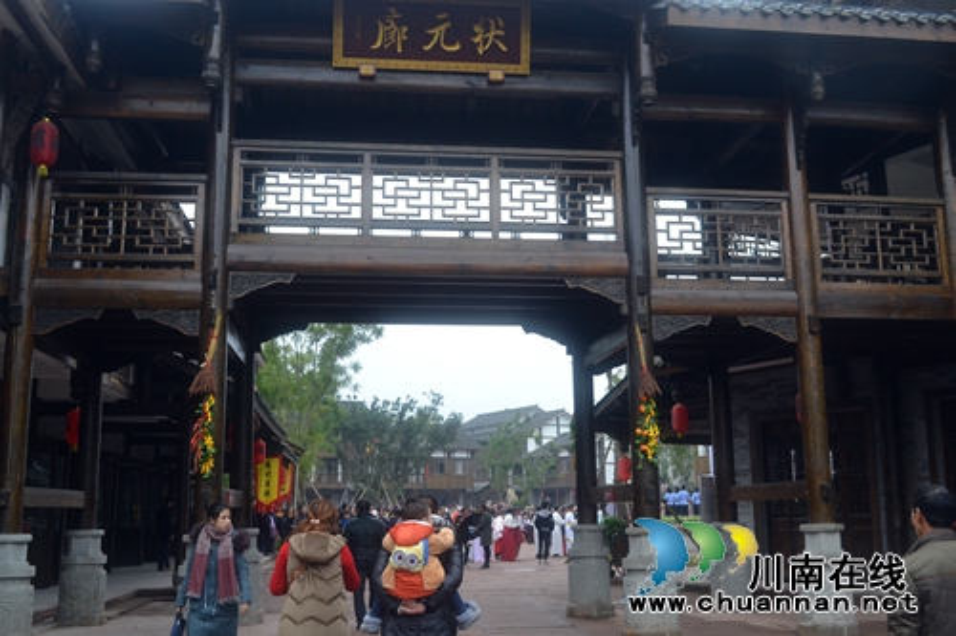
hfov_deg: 53.1
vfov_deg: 36.8
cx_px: 478
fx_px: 956
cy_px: 318
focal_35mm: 36
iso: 800
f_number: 9
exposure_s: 1/320
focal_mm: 24
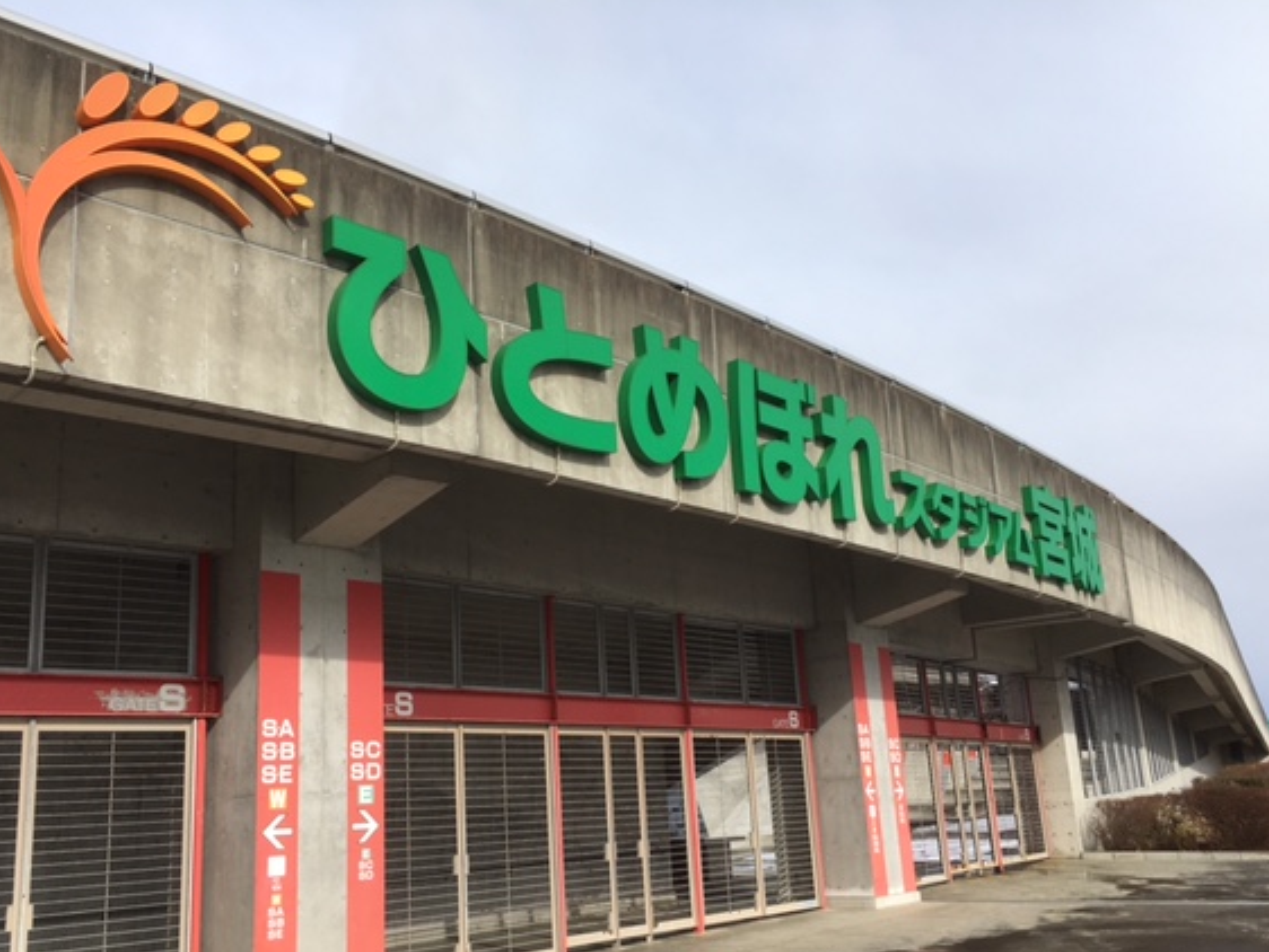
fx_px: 1210
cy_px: 530
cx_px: 628
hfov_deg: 55.3
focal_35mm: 33
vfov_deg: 42.9
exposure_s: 1/1603
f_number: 2.2
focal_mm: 4.15
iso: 25
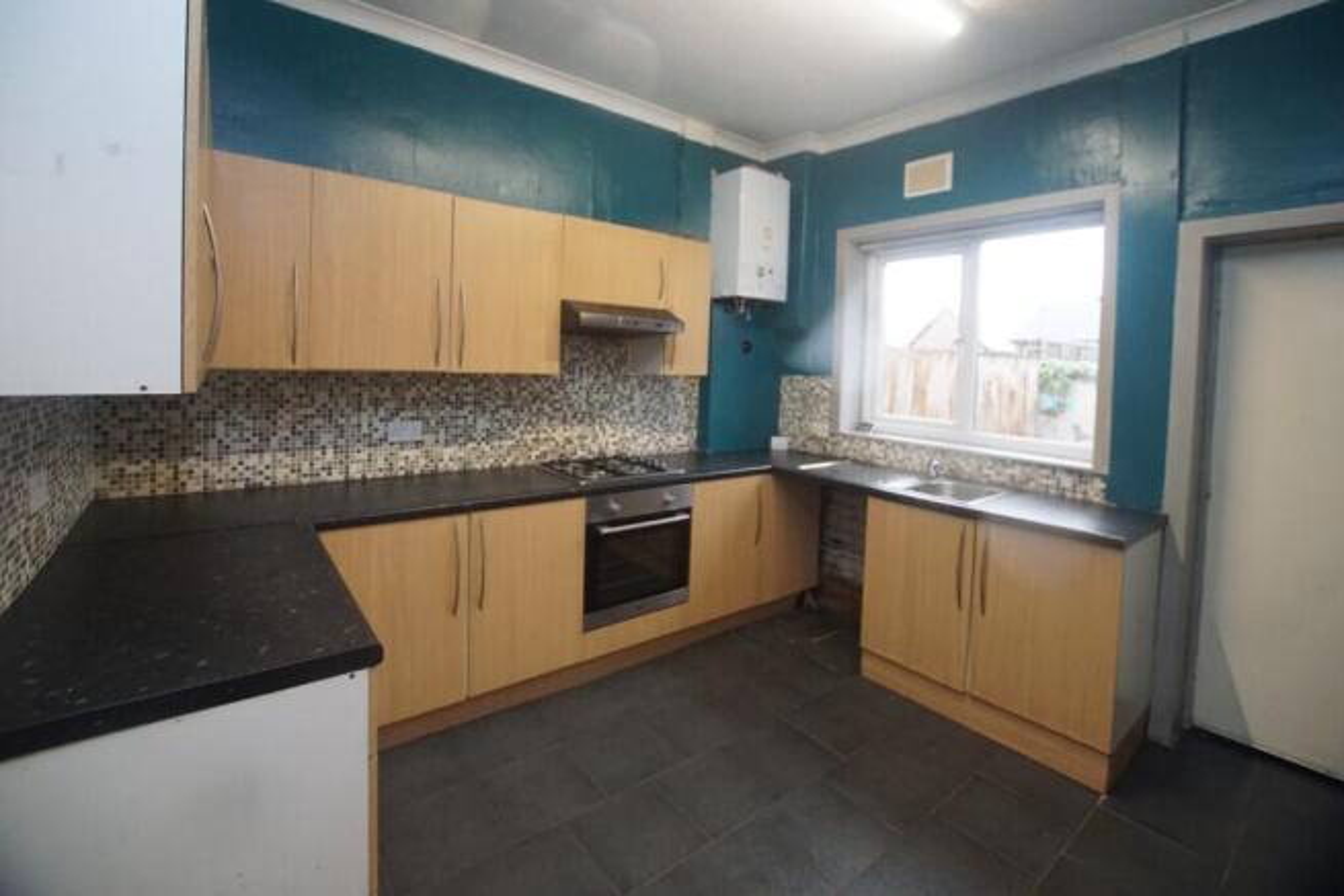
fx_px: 560
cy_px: 448
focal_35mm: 15
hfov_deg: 100.4
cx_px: 672
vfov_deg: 77.4
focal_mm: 10
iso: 2000
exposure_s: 1/160
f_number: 3.5
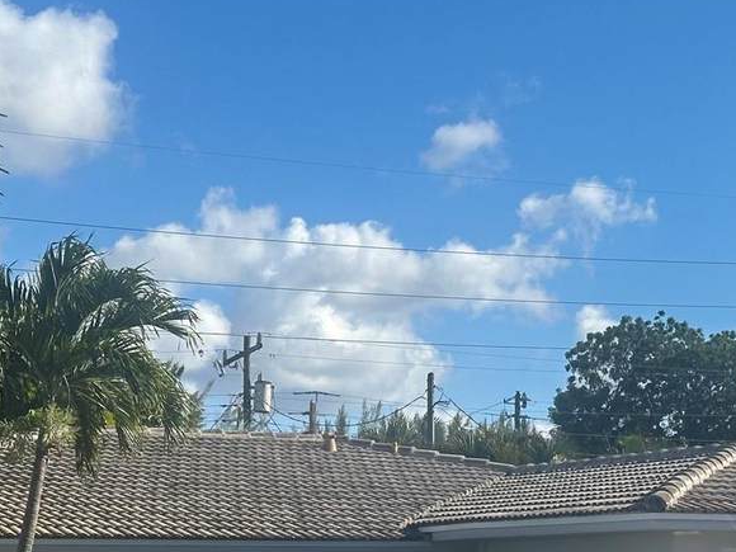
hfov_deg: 18.5
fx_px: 2254
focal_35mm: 106
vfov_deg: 13.9
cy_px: 411
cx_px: 404
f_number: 1.78
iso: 64
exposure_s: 1/4566
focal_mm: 6.86
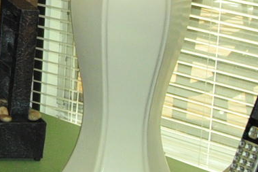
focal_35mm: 186
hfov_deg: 9.8
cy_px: -131
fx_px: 1332
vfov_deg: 7.2
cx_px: -363
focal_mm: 22
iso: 800
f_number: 8
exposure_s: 1/250
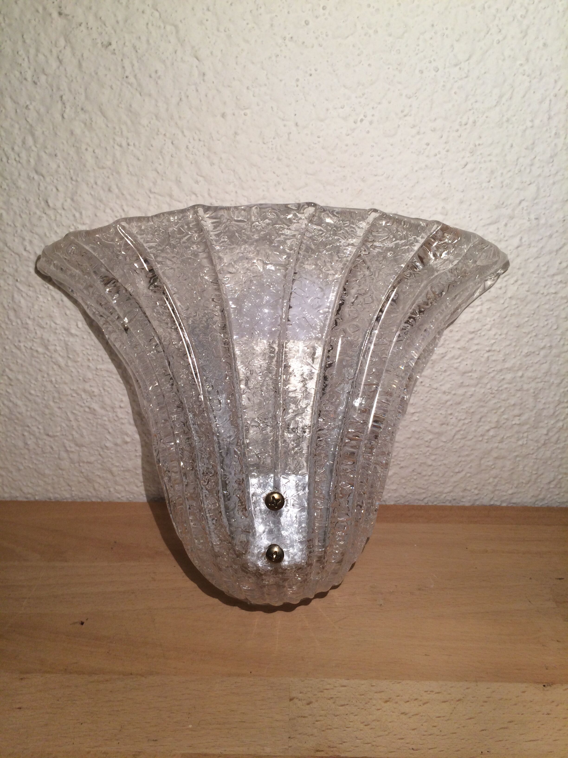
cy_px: 379
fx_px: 634
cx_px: 284
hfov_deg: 48.2
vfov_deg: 61.7
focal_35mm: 29
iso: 50
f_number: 2.2
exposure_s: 1/50
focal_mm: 4.15
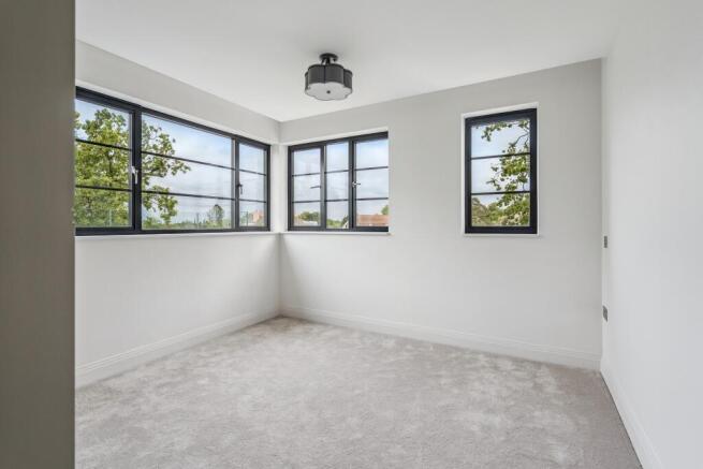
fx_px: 312
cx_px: 352
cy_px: 234
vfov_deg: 73.8
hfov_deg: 96.7
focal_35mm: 16
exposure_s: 1/125
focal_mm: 16
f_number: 5.6
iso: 640
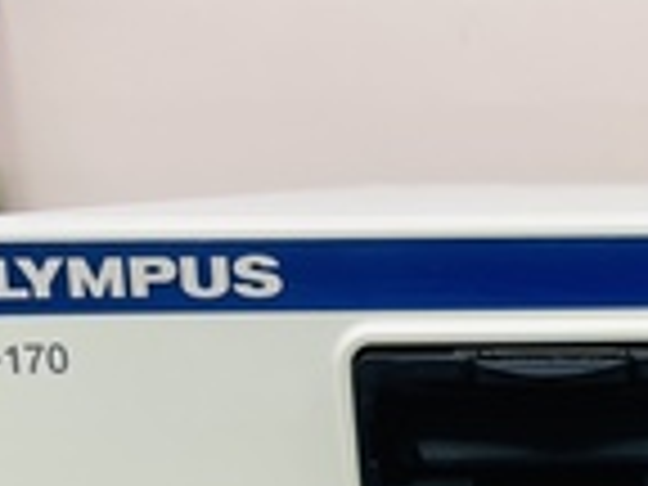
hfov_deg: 25.2
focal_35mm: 72
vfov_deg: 19.3
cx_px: 706
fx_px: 1348
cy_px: 580
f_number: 1.6
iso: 64
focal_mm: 4.2
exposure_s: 1/120
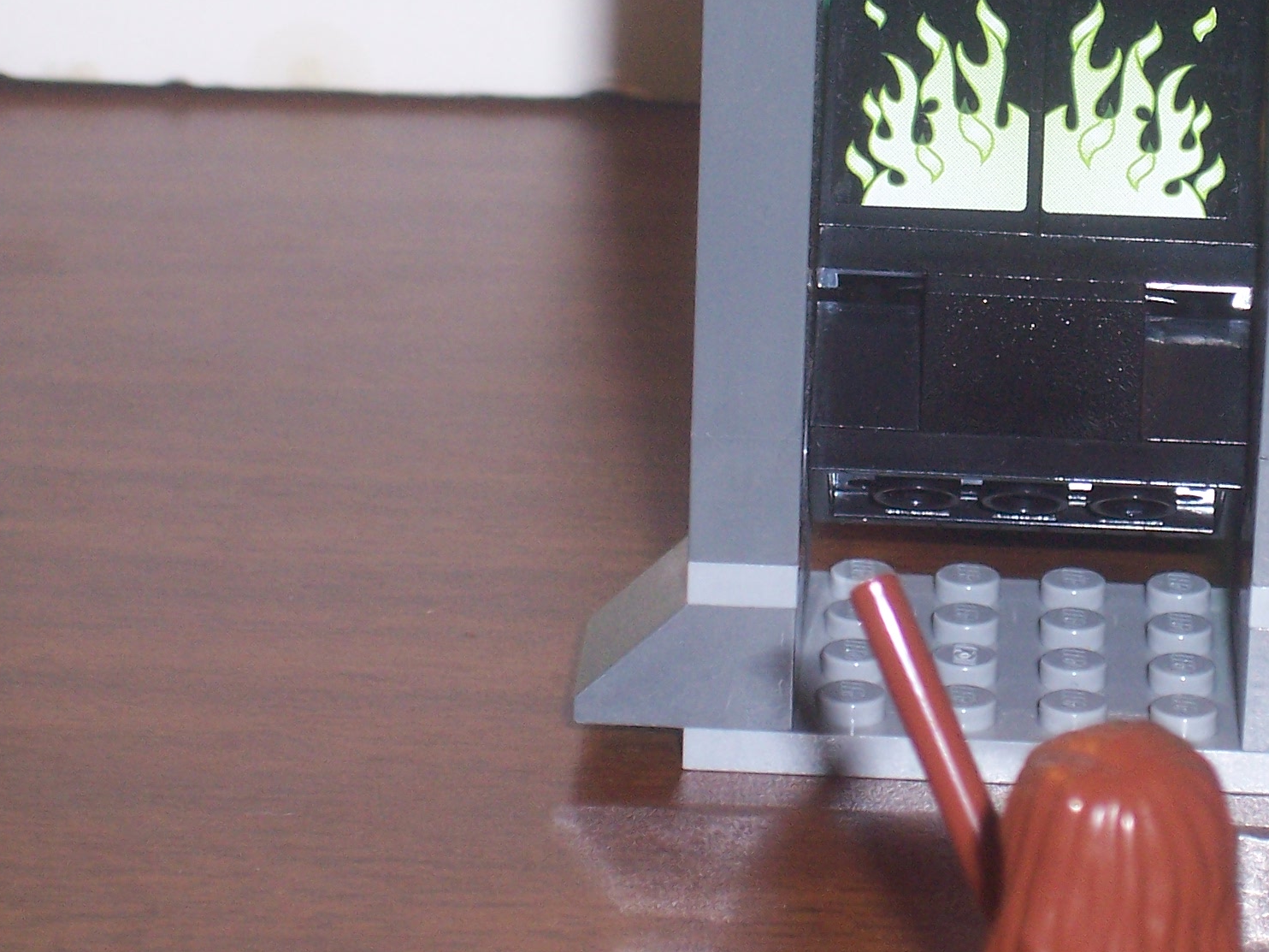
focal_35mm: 176
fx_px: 6452
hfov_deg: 11.2
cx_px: 1013
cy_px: 229
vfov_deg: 8.4
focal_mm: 16.8
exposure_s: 1/90
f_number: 4.6
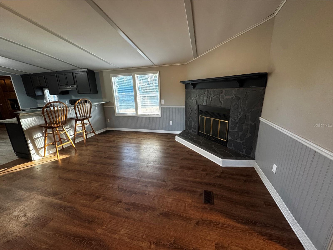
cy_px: 125
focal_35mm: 14
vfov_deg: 85.7
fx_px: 135
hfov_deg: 102.1
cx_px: 166
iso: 400
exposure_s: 1/60
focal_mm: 2.22
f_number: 2.2
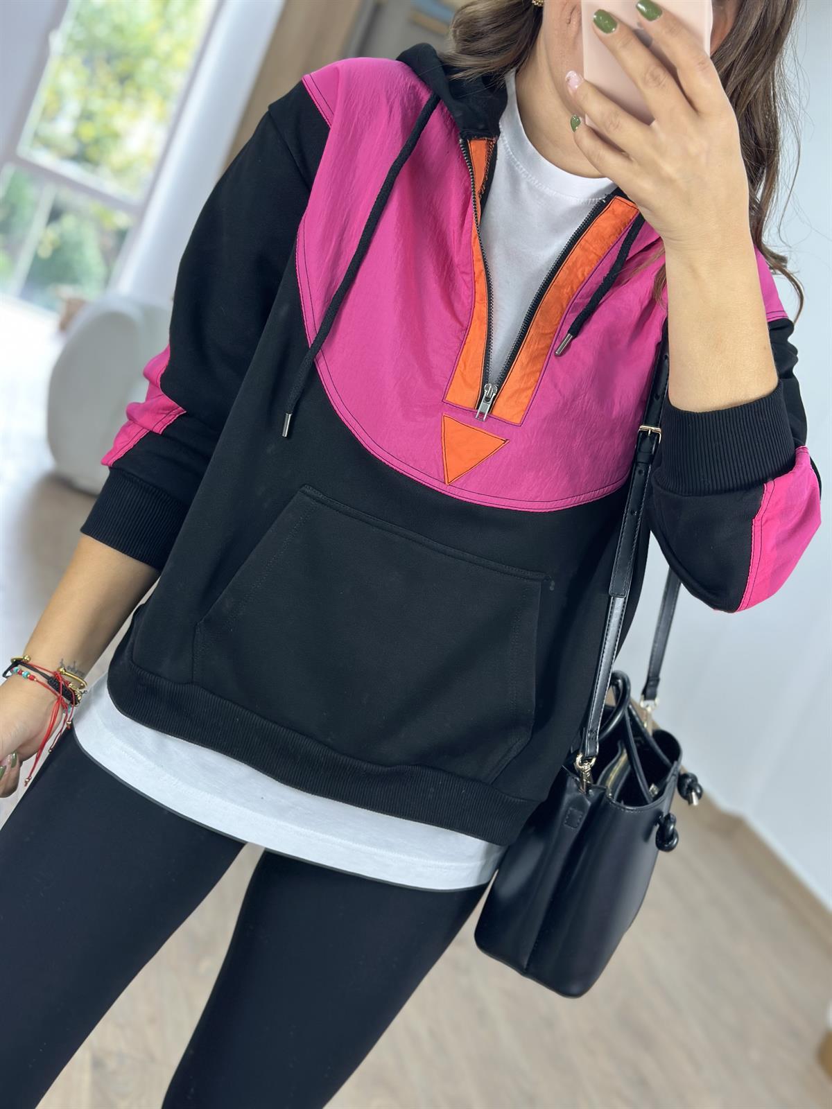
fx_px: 1538
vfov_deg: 39.7
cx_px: 416
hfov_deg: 30.3
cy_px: 554
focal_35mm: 48
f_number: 1.78
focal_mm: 6.86
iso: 125
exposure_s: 1/100
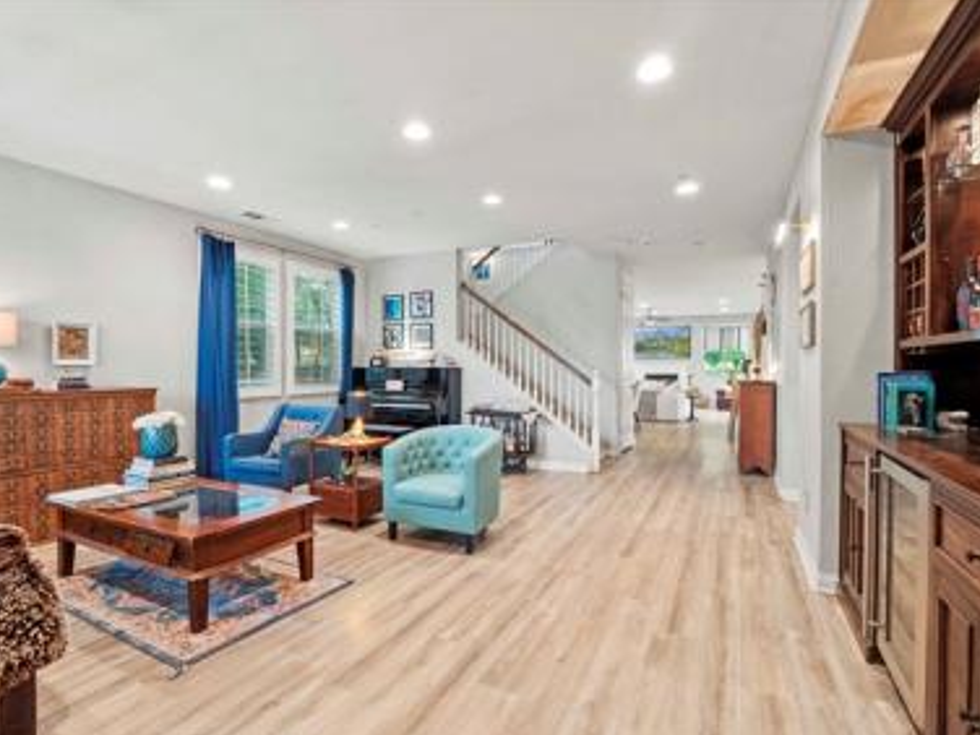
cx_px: 469
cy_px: 386
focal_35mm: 17
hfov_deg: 91.0
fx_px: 481
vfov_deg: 74.7
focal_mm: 8
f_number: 9
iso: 200
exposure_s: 4
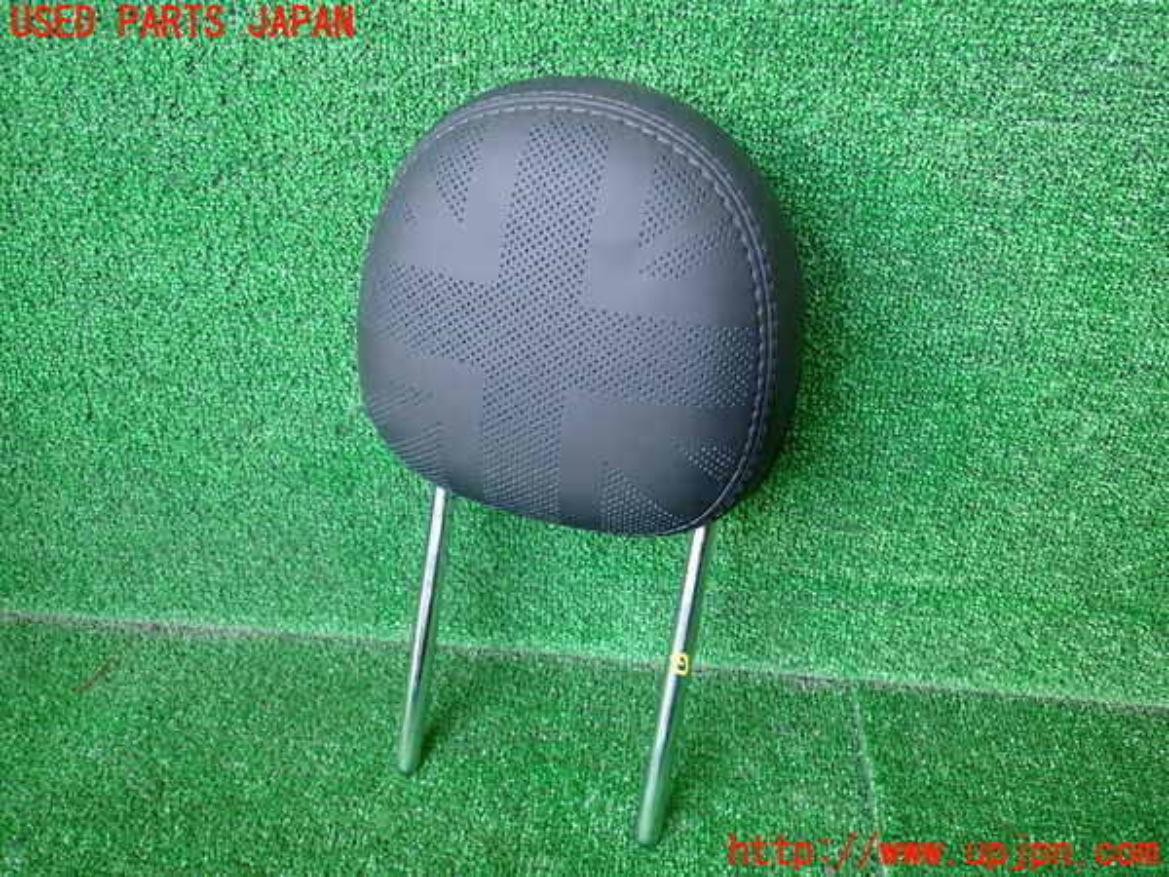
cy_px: 438
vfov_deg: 46.8
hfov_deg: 60.0
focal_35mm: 30
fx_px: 1013
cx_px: 584
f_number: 2.3
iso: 200
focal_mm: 5.4
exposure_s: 1/40
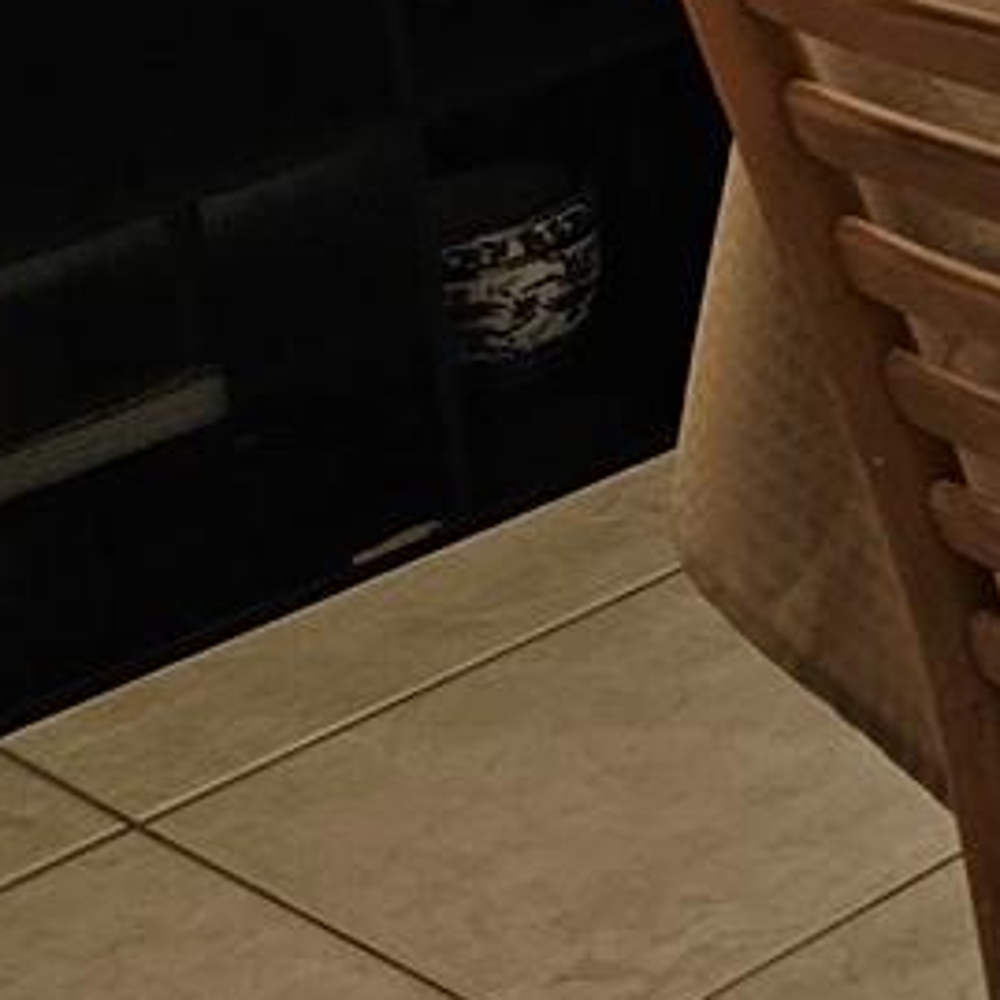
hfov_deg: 10.6
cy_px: -677
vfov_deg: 13.3
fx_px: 3955
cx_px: 2881
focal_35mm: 121
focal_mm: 6.3
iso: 125
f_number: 1.7
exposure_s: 1/120
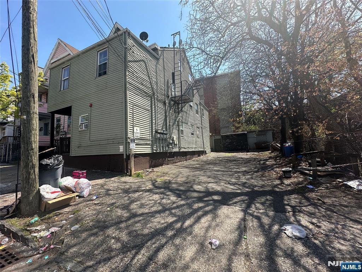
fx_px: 146
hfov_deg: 102.1
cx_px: 181
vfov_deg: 85.7
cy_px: 136
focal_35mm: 14
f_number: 2.2
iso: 40
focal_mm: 2.22
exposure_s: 1/988
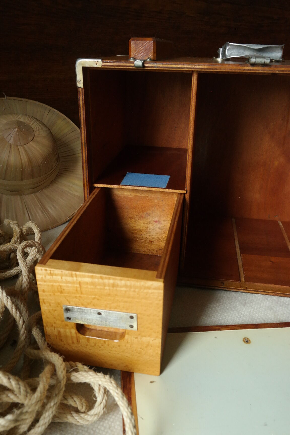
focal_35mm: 30
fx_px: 362
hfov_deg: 43.6
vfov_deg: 61.9
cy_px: 218
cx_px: 145
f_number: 5.6
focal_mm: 20
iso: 1600
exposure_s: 1/30
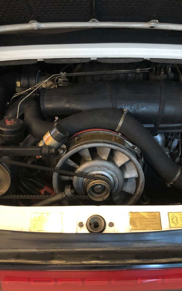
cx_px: 96
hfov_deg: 32.0
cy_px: 146
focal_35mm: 40
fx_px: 317
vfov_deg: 49.3
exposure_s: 1/14
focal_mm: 3.99
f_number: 1.8
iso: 100
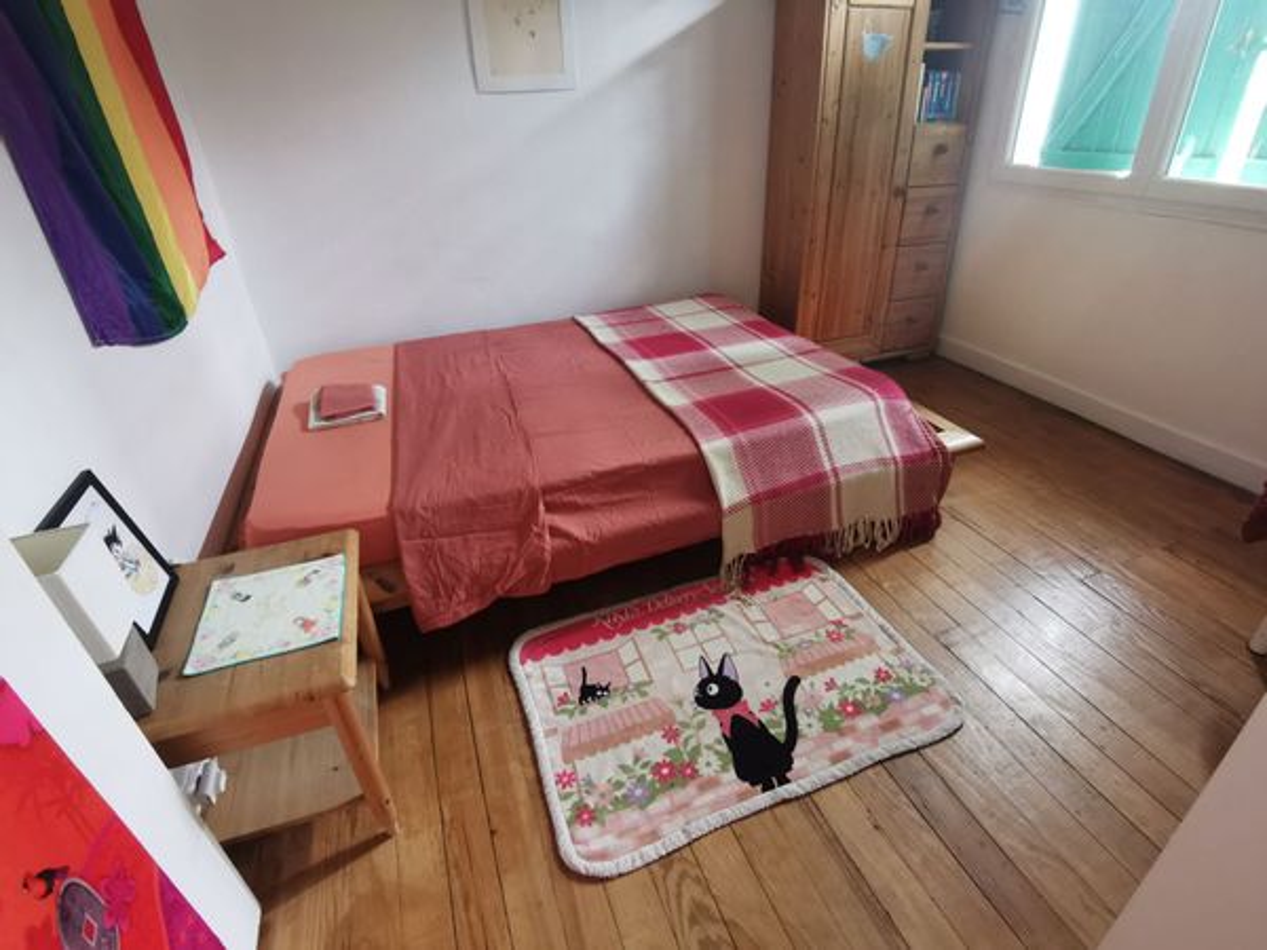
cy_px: 475
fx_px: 622
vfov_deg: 74.7
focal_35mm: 17
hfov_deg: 91.0
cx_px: 634
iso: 250
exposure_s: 1/33.3
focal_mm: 2.26
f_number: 2.2
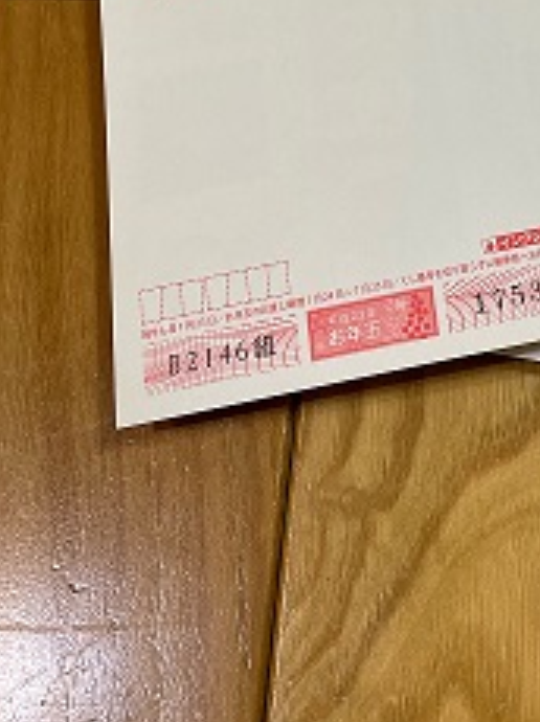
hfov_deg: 24.2
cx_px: 568
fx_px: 1188
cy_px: 50
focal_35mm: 57
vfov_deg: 31.9
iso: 80
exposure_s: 1/60
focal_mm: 4.2
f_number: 1.6
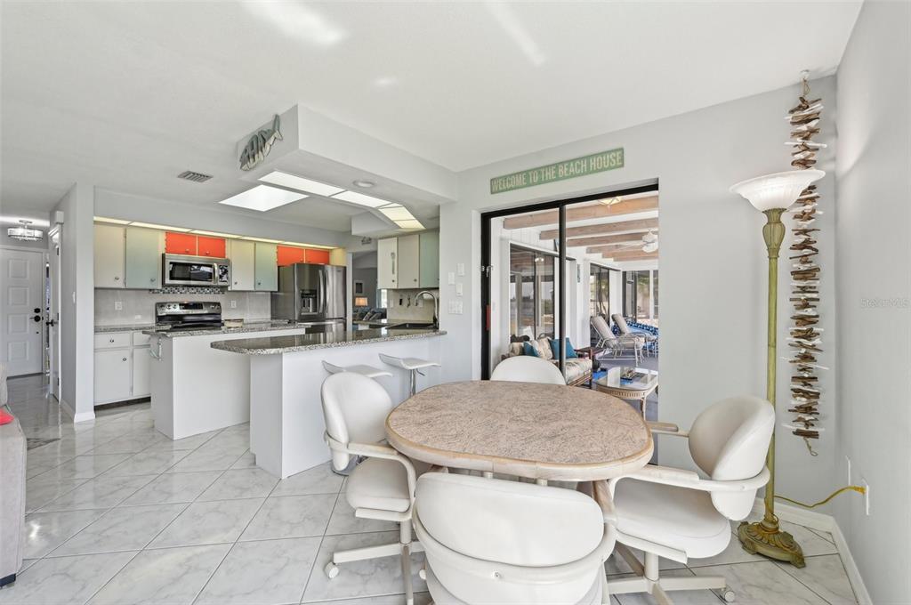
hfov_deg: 104.3
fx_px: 354
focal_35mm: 14
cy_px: 302
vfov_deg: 81.1
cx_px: 456
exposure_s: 1/160
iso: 400
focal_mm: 14
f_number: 8
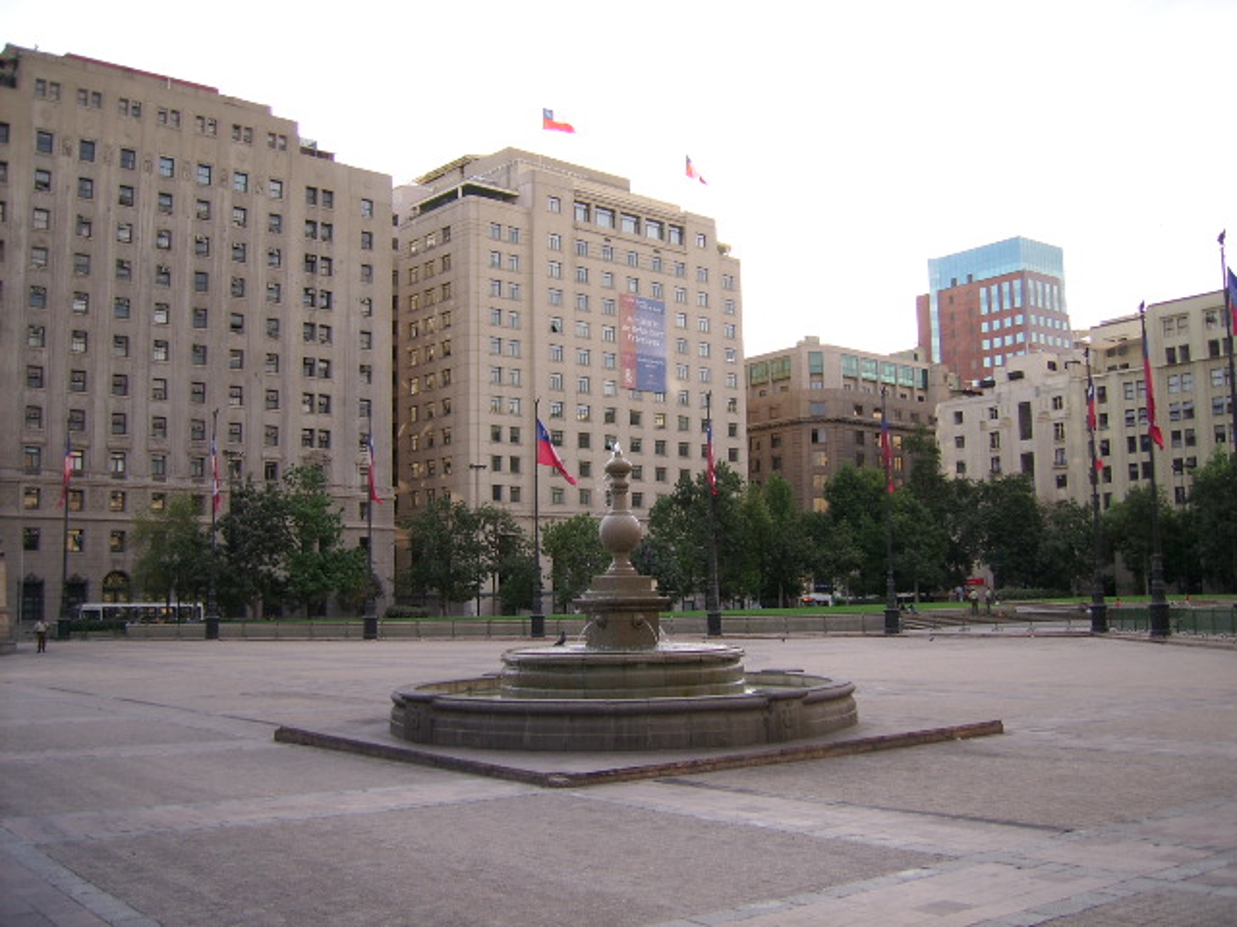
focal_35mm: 35
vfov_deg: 40.7
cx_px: 618
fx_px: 1251
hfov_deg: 52.6
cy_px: 464
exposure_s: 1/229
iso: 50
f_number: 2.8
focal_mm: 5.95
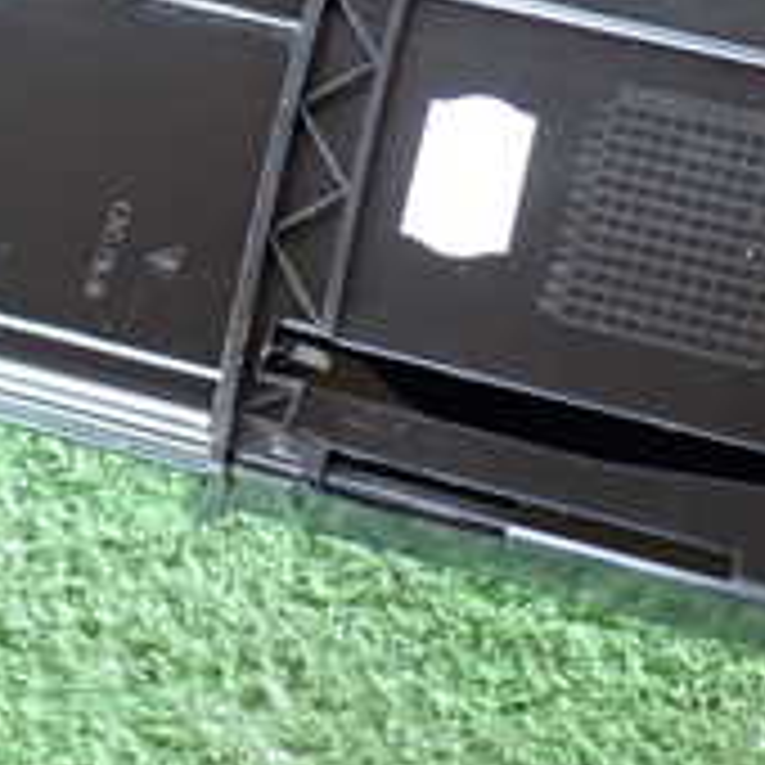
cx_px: 369
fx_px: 2500
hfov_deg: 17.4
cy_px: 32
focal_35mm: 100
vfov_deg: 17.1
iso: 400
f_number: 2.4
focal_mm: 5.79
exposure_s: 1/30
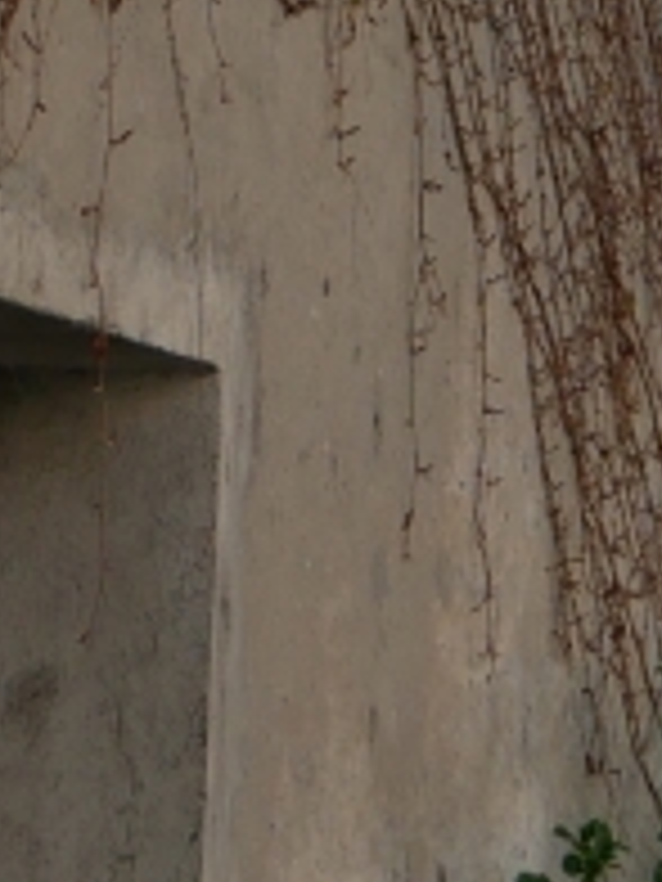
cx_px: 621
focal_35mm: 209
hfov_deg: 7.1
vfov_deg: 8.0
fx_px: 5329
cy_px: -1850
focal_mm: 15
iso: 200
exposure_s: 1/200
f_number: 5
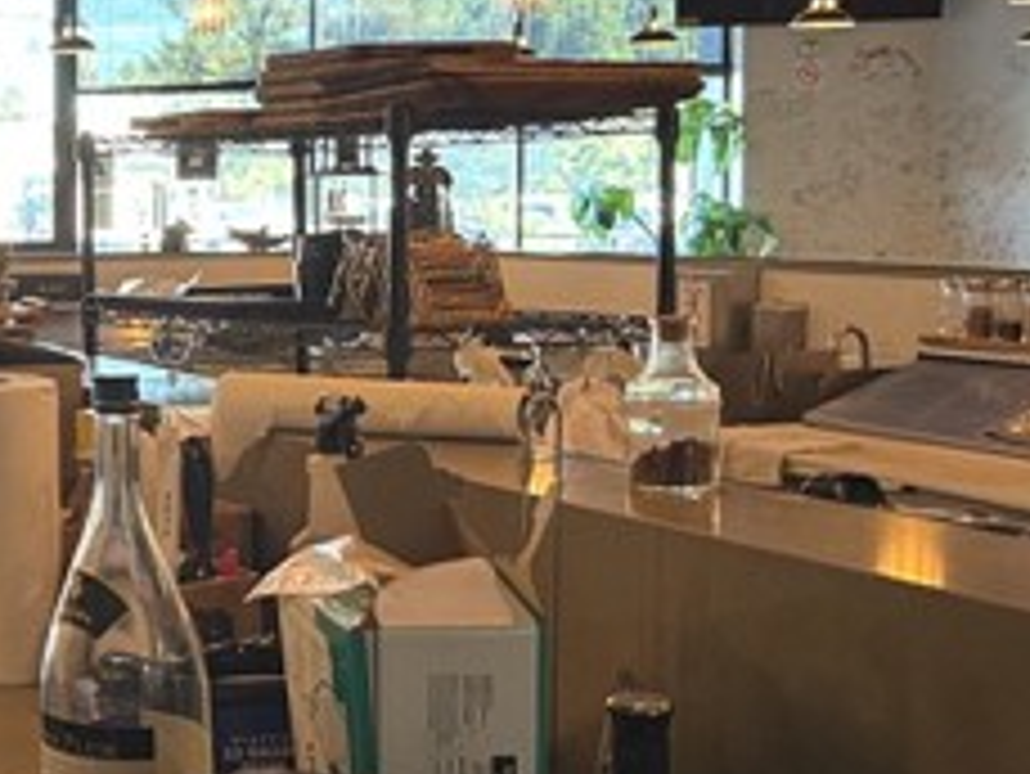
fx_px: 1995
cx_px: -261
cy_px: 292
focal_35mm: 67
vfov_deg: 21.9
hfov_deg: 25.5
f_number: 1.78
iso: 160
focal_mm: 6.76
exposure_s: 1/60
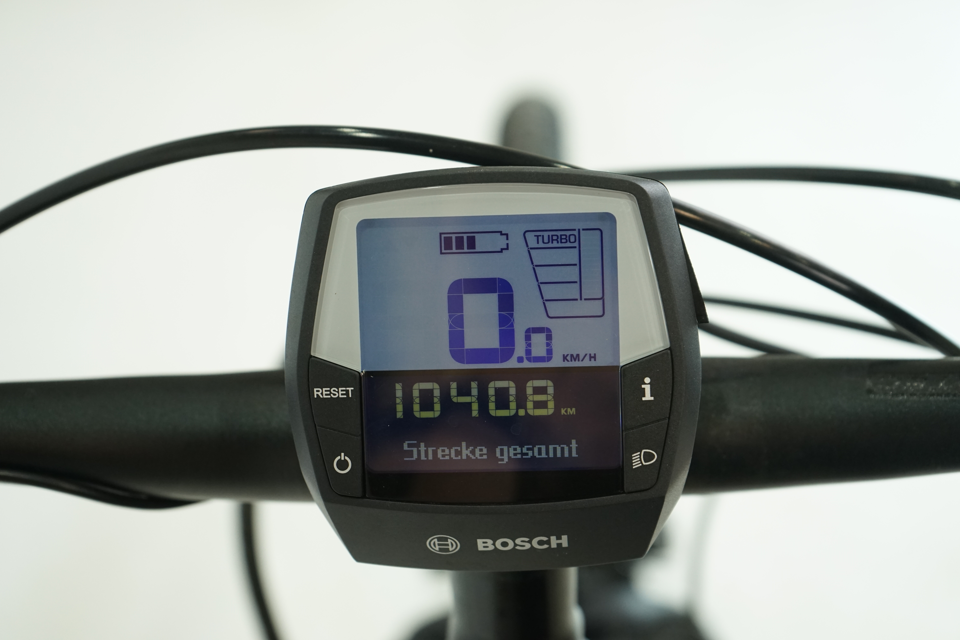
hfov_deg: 33.4
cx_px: 480
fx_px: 1600
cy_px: 320
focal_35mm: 60
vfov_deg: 22.6
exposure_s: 1/200
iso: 1600
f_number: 5.6
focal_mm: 60
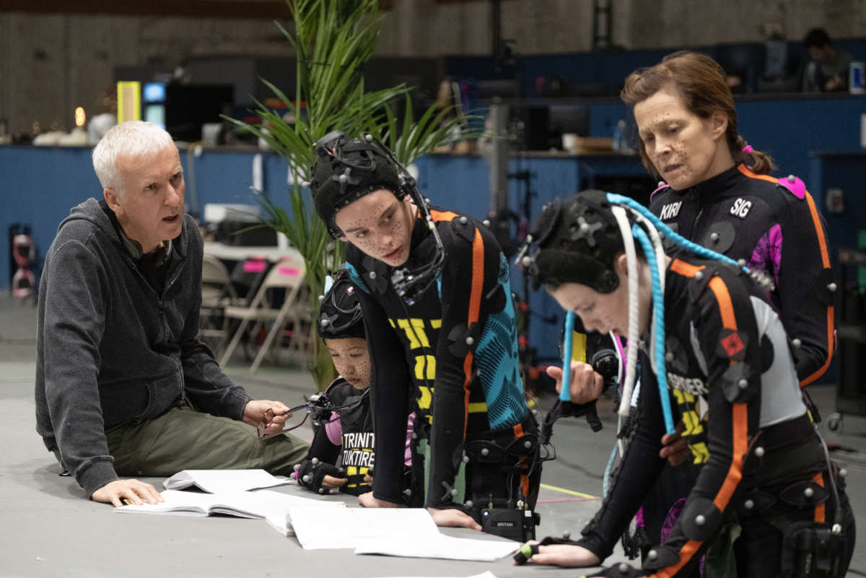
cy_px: 289
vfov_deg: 12.2
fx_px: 2694
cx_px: 433
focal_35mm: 112
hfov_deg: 18.3
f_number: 2.8
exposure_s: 1/320
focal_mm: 74.4
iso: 4000
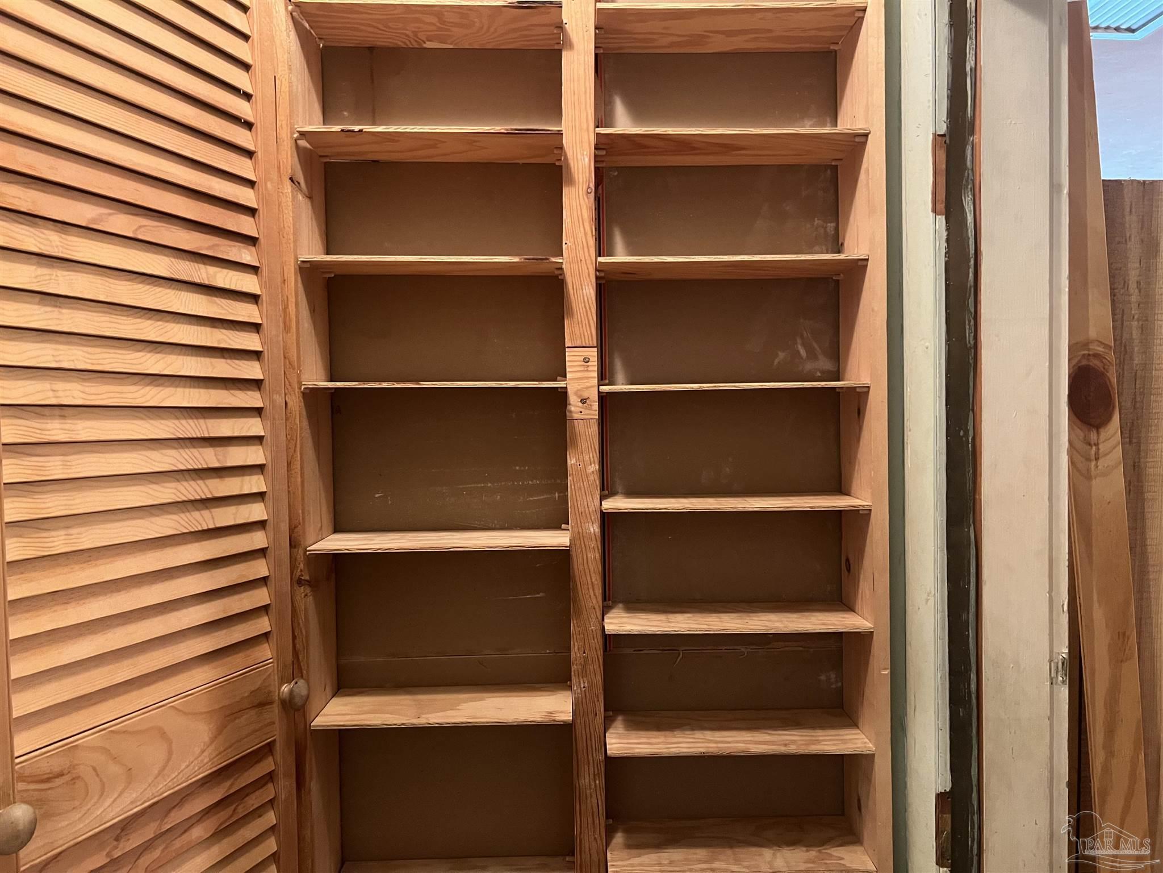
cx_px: 582
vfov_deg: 53.1
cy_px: 436
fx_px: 874
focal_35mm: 26
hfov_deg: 67.3
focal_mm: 5.7
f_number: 1.5
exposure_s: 1/40
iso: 500
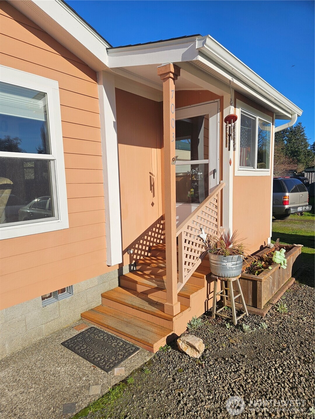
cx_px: 158
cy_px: 210
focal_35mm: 23
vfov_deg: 73.9
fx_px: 279
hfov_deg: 58.9
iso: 25
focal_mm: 5.4
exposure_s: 1/3399
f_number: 1.8
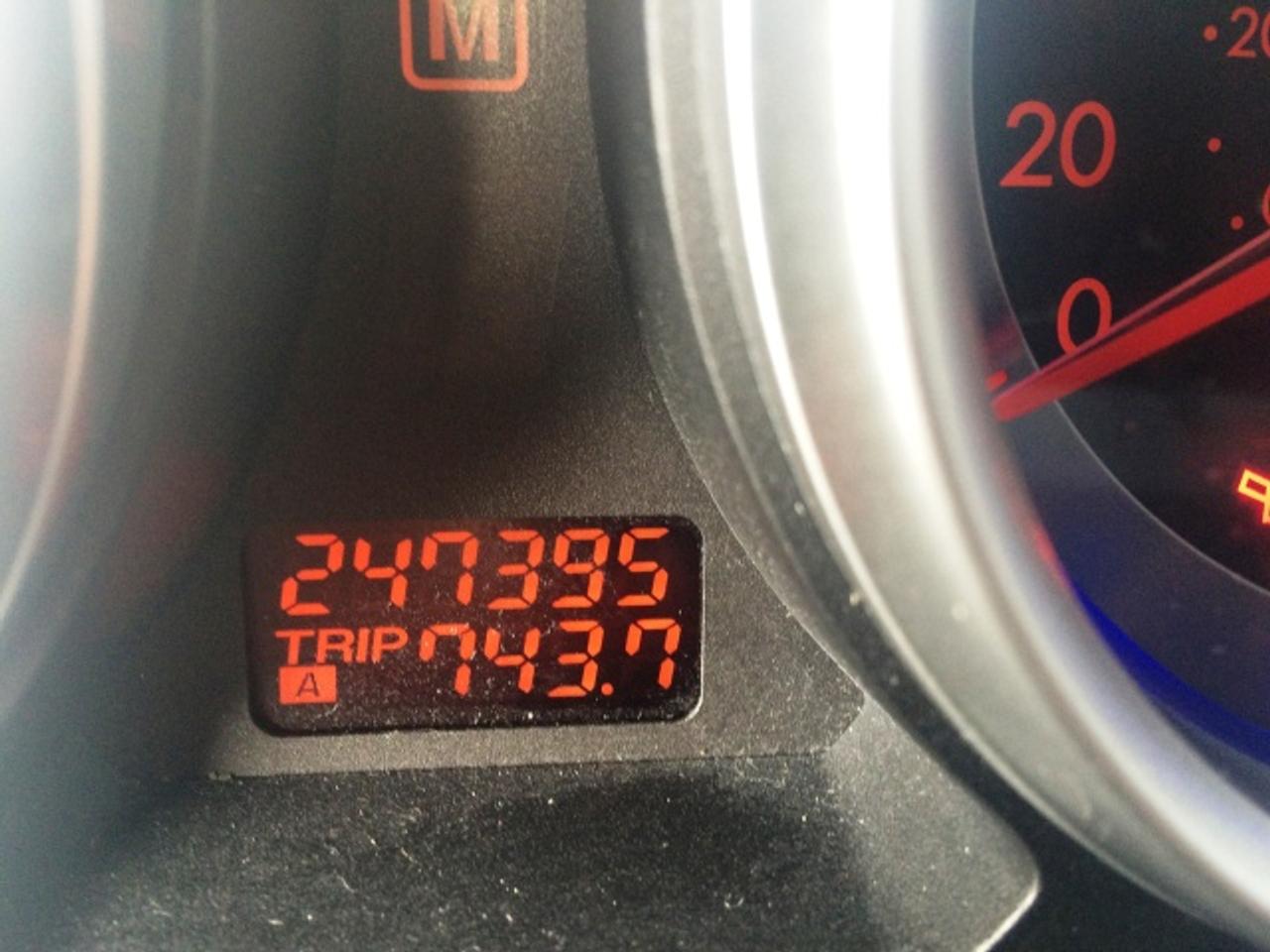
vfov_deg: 48.2
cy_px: 476
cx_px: 635
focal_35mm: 29
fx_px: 1064
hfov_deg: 61.7
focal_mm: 4.15
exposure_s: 1/30
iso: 160
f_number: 2.2
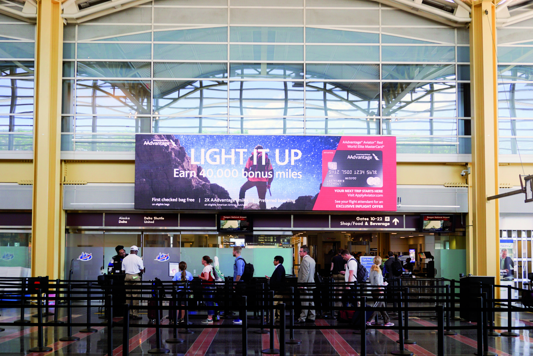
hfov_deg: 53.1
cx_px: 266
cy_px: 178
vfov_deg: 36.9
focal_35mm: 36
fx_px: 533
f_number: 4.5
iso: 200
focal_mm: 24
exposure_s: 1/60
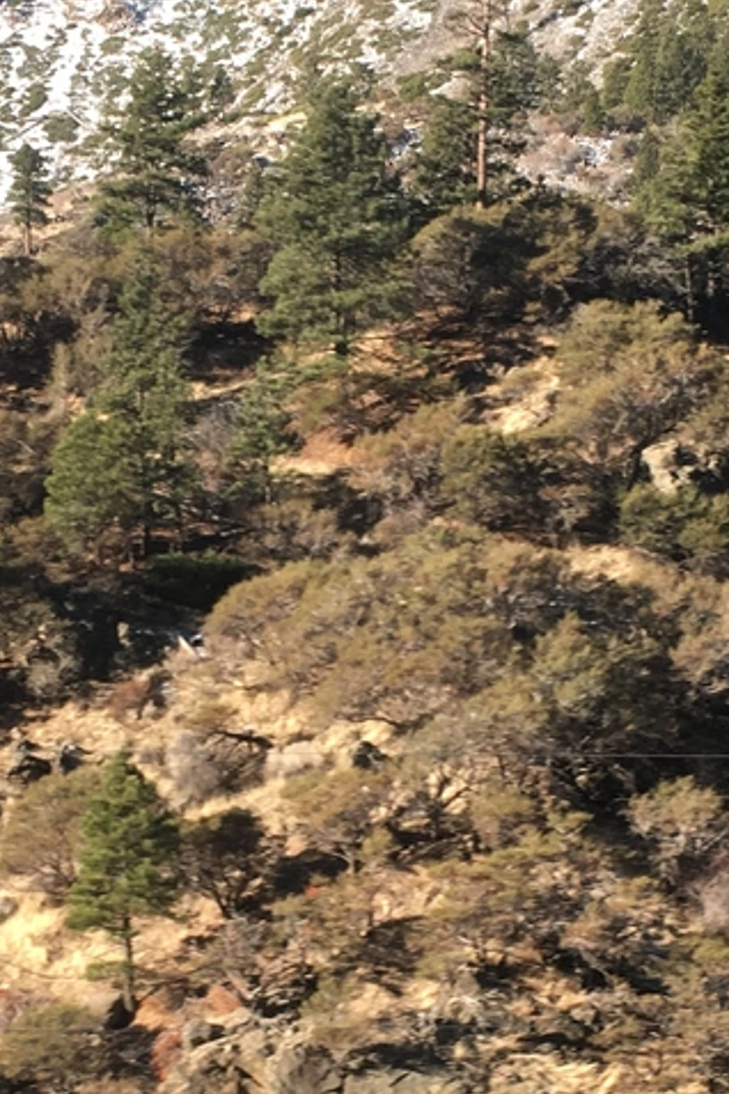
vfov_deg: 22.3
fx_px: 2764
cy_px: 672
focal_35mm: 91
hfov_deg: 15.0
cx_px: 275
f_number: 2.2
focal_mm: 4.15
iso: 32
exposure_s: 1/120
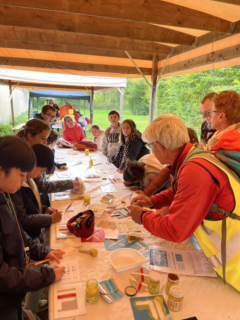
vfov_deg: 67.3
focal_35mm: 26
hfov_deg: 53.1
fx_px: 240
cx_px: 120
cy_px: 160
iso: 64
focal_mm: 5.1
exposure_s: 1/122
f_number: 1.6
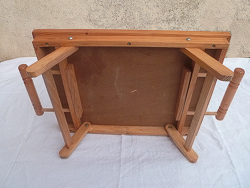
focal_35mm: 28
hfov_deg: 63.4
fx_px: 202
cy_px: 94
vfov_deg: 49.7
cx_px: 125
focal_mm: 5
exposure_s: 1/1300
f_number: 3.3
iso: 400
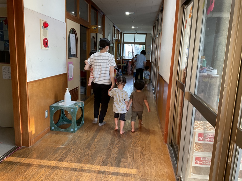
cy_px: 90
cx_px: 121
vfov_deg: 48.2
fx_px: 203
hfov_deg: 61.7
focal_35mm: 29
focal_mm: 3
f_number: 1.8
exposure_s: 1/60
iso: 64
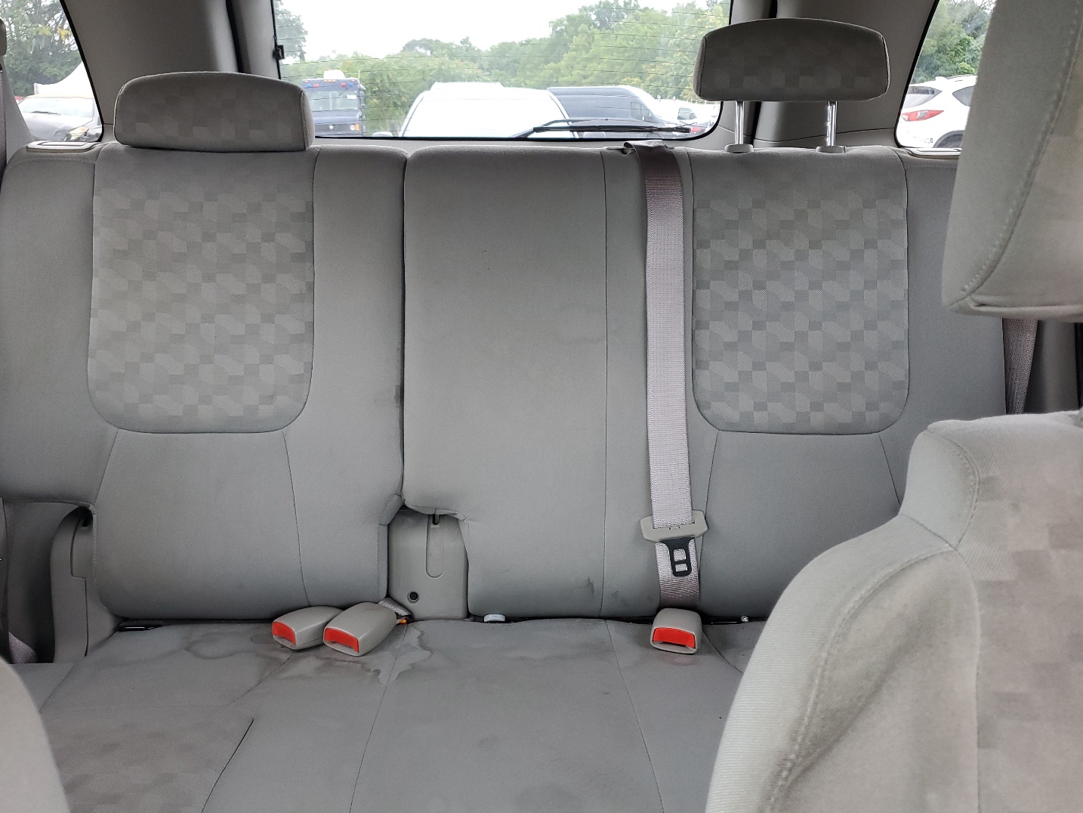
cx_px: 527
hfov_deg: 61.6
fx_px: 907
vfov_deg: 48.2
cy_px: 402
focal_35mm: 29
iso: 73
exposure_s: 1/60.2
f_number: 1.5
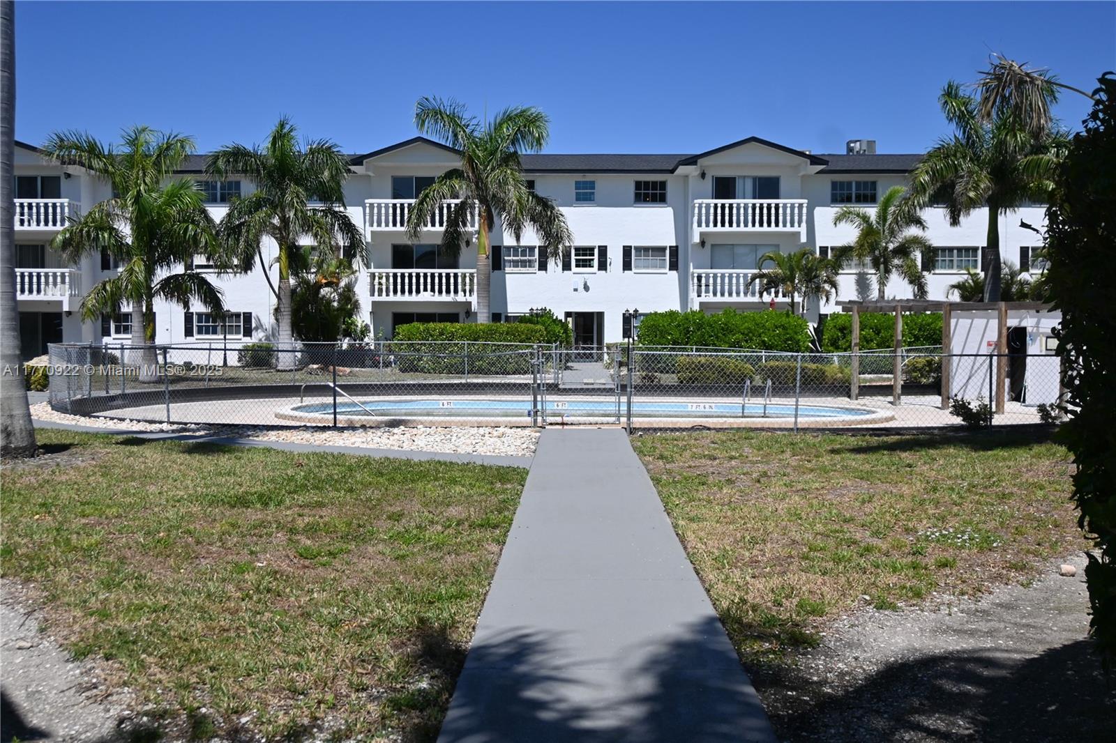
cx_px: 558
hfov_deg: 52.2
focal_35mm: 37
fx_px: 1139
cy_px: 372
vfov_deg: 36.2
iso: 200
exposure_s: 1/4000
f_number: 4.2
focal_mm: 24.5
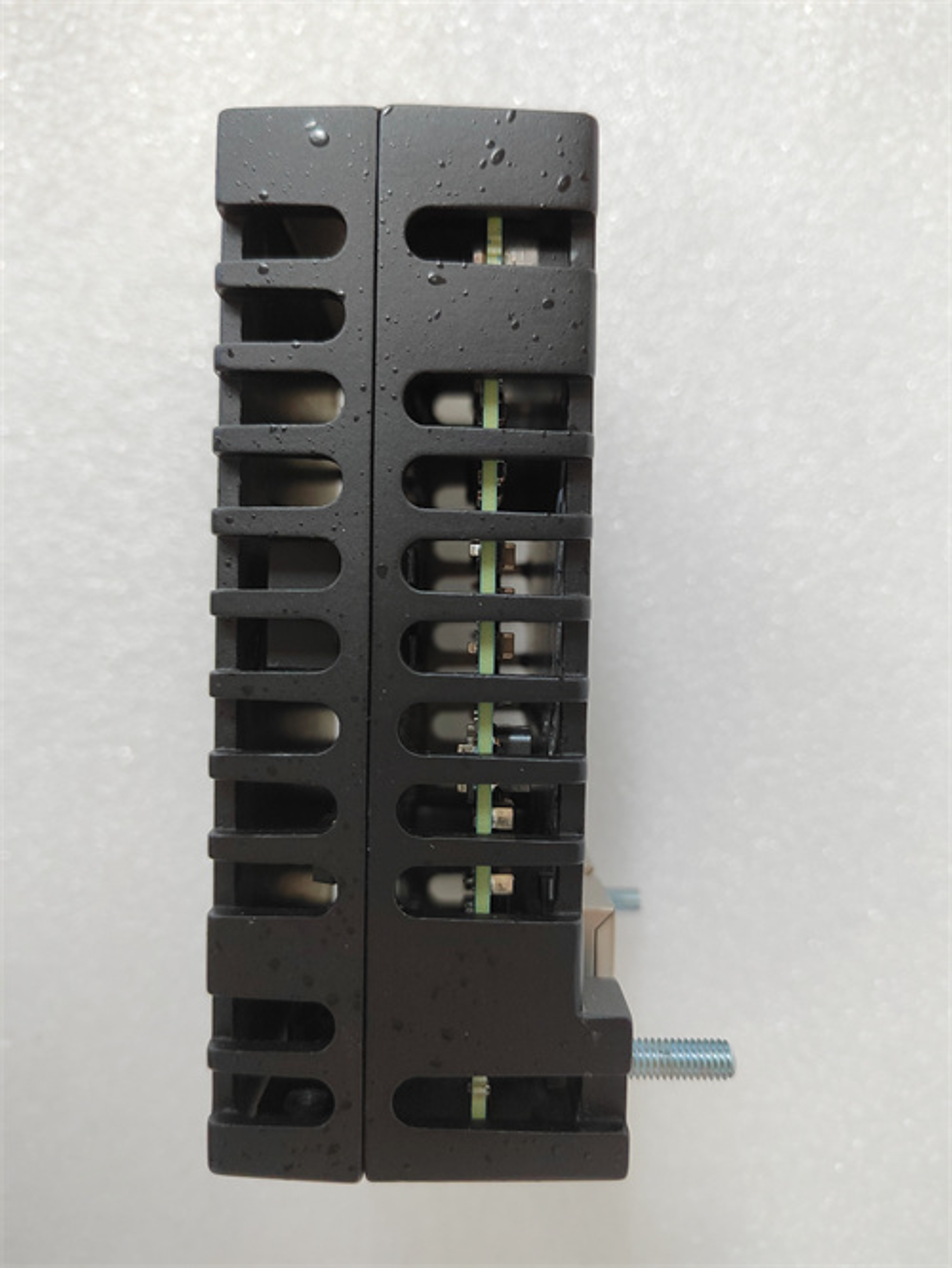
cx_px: 476
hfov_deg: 58.9
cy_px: 634
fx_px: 843
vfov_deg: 73.9
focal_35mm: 23
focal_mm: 5.52
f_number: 1.9
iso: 1597
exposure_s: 1/50
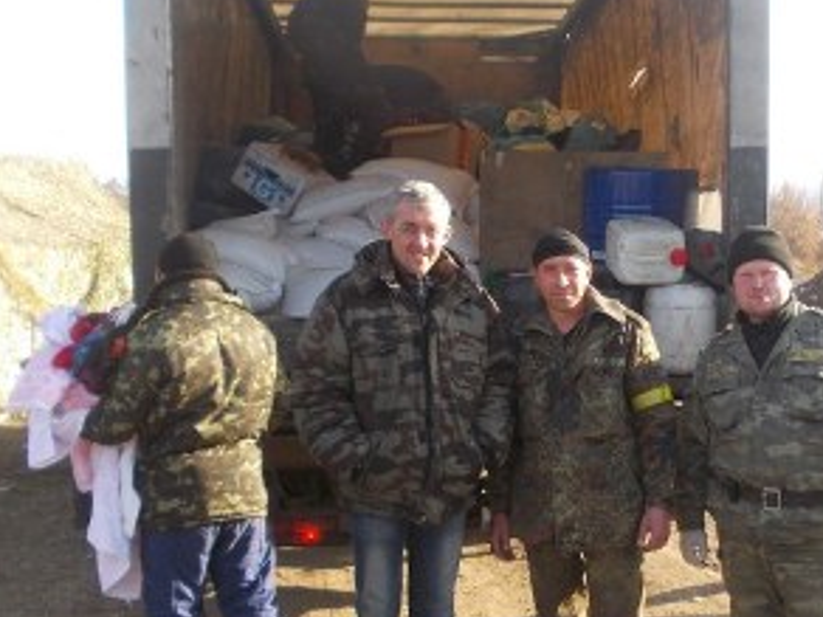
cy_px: 365
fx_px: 1141
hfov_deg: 39.2
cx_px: 544
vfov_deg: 30.2
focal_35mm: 48
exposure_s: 1/250
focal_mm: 4
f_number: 2.7
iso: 80
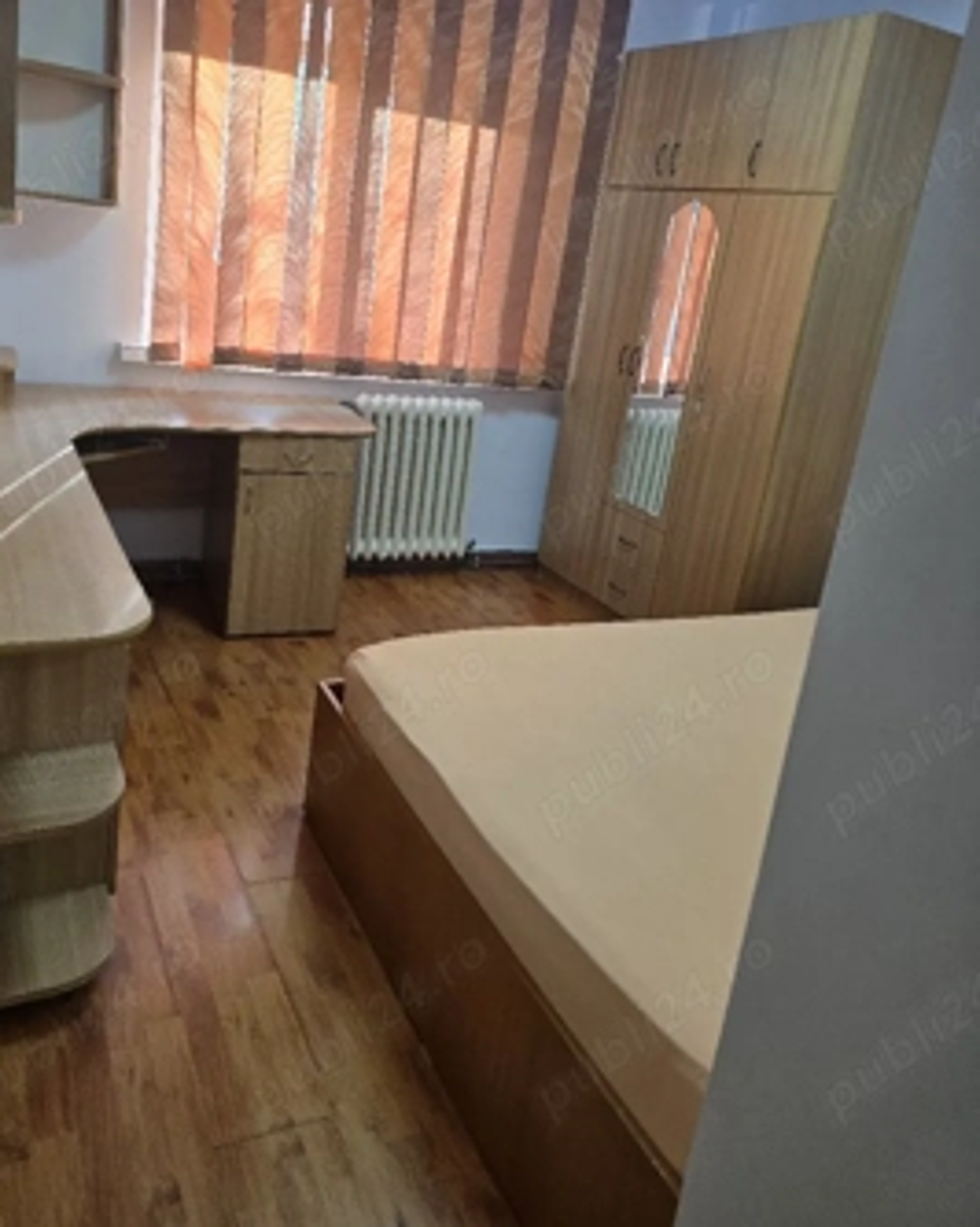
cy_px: 494
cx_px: 442
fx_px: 980
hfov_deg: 53.1
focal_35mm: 27
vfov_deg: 63.5
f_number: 1.7
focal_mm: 6.3
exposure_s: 1/101
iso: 80
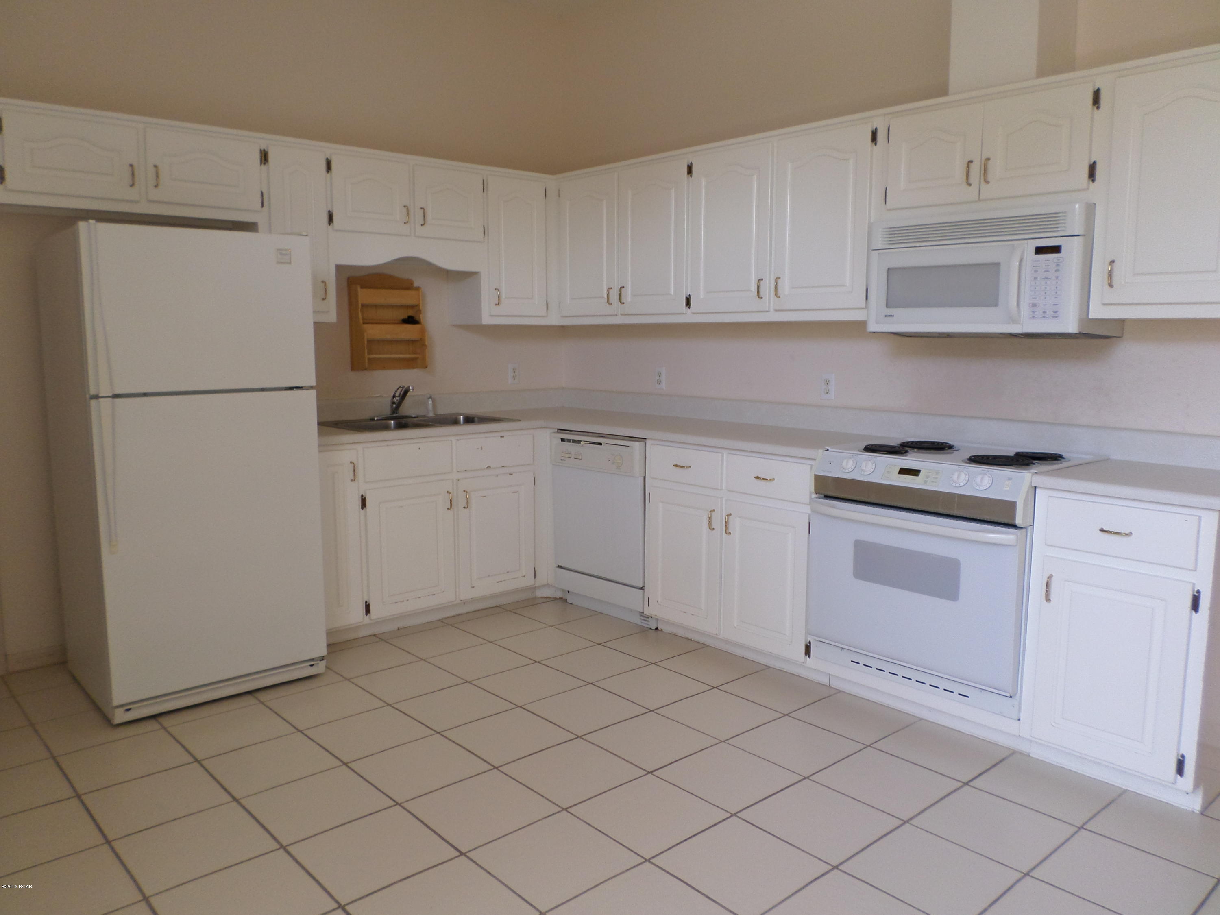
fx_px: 881
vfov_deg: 54.9
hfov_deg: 69.4
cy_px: 458
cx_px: 610
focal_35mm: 25
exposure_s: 1/60
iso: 80
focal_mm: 4.5
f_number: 2.5
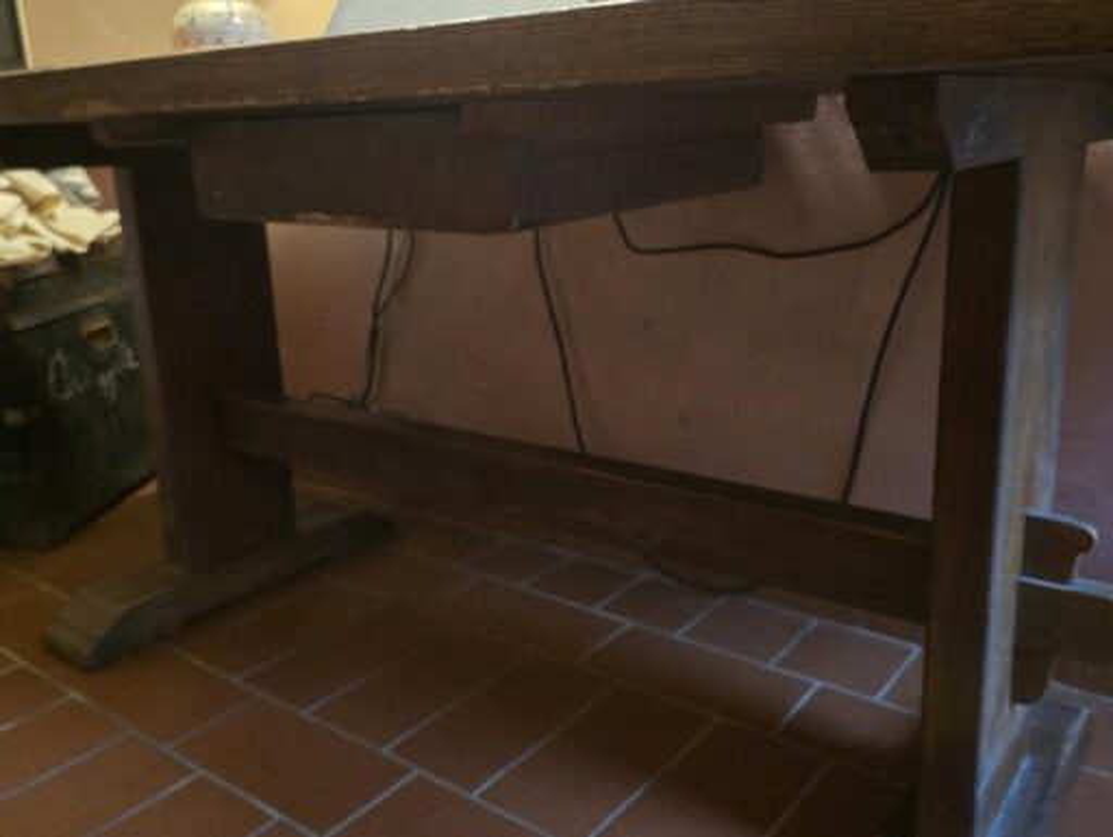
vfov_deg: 59.0
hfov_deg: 73.9
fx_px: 740
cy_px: 418
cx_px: 556
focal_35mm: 23
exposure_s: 1/50
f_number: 1.7
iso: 1600
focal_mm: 6.3
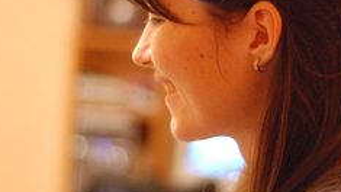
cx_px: 210
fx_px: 1663
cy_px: 65
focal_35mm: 184
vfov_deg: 6.6
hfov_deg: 11.7
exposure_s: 1/60
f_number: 1.8
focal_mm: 50
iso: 1600
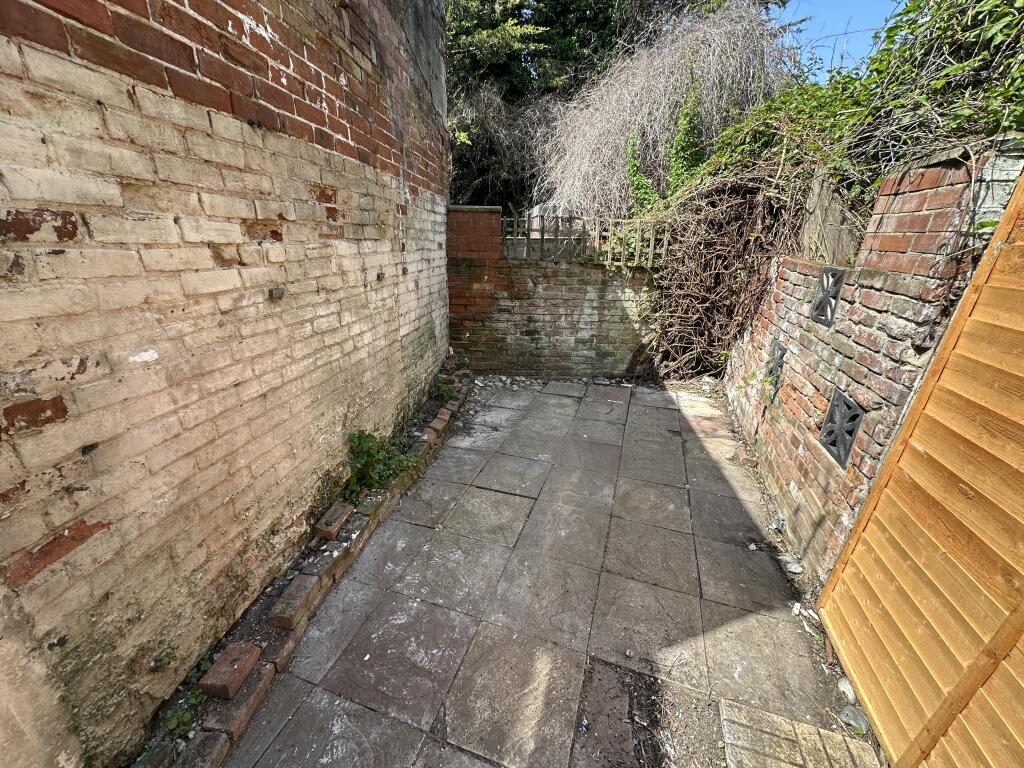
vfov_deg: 85.7
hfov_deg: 102.1
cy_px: 384
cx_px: 512
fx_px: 414
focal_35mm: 14
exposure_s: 1/344
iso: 40
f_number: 2.2
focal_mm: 2.22
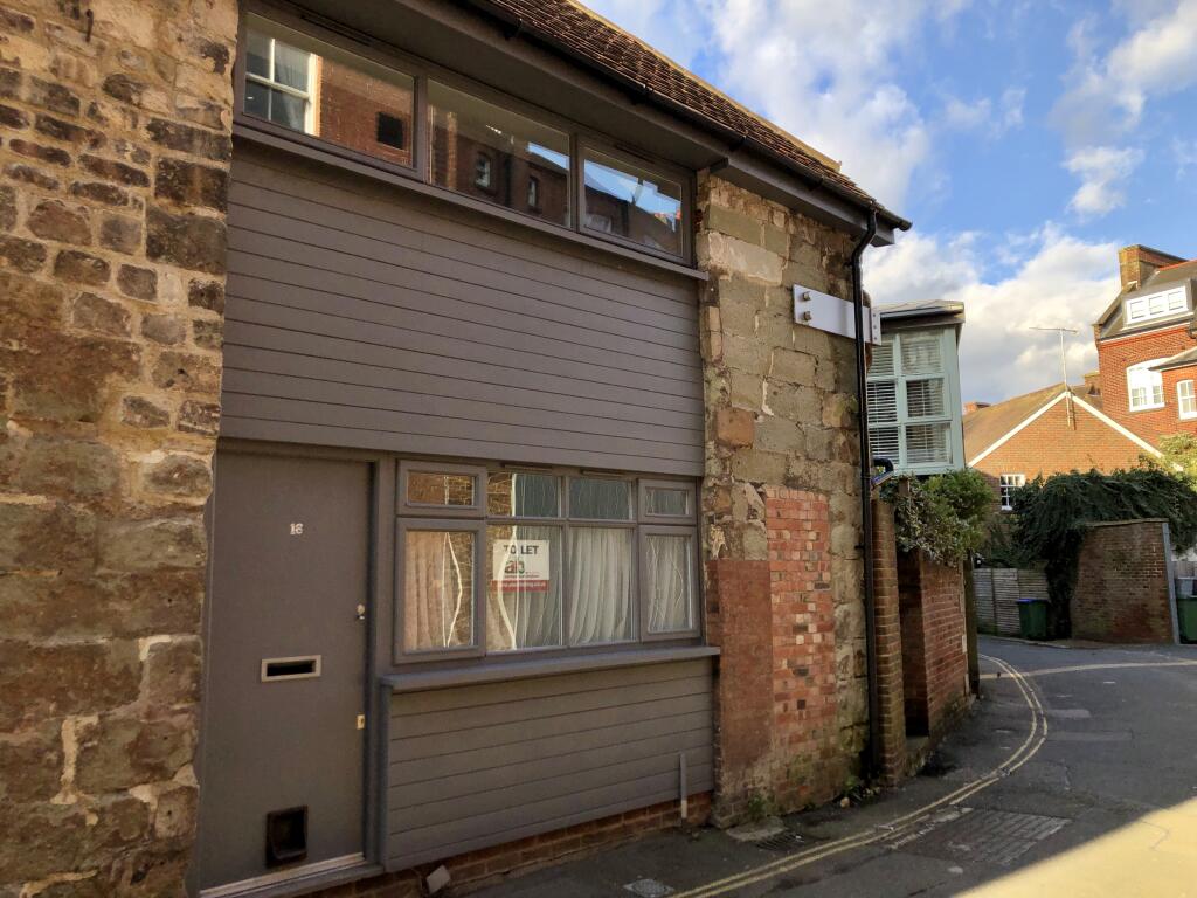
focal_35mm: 28
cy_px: 449
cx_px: 598
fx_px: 968
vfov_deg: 49.7
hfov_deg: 63.4
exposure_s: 1/906
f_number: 1.8
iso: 20
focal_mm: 3.99
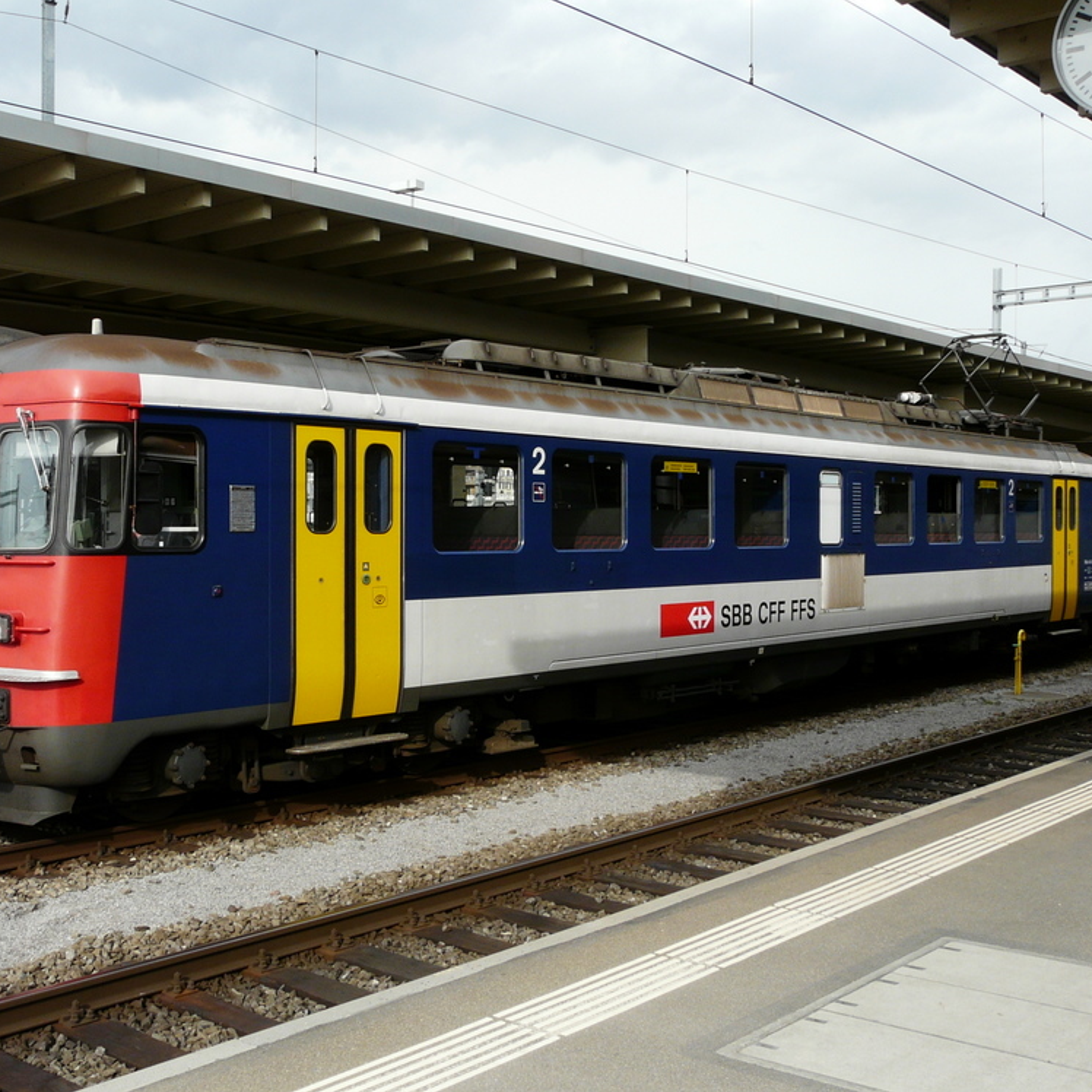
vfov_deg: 42.8
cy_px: 546
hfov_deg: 42.7
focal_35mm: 39
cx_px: 463
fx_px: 1392
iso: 100
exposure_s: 1/200
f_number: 5
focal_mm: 5.5
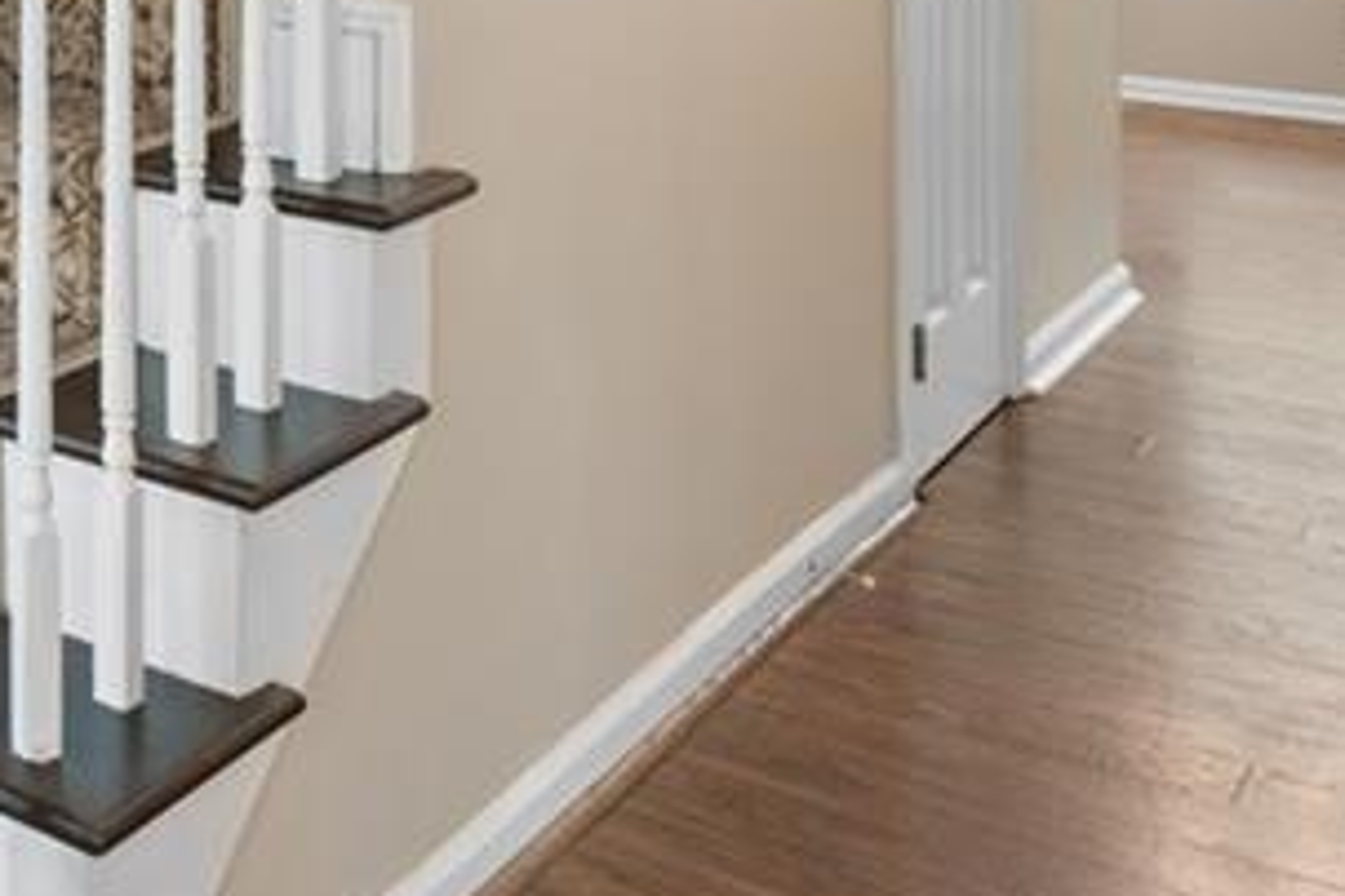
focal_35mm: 54
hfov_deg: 29.6
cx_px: -404
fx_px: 2017
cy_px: -257
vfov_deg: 22.5
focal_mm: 16
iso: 320
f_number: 8
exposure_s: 1/3
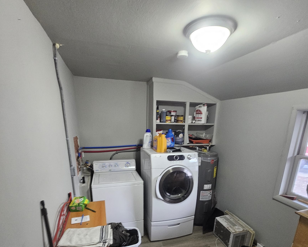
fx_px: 155
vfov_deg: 73.6
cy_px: 173
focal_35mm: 17
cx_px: 154
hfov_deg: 89.6
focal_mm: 2.2
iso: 400
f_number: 2.2
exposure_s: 1/60
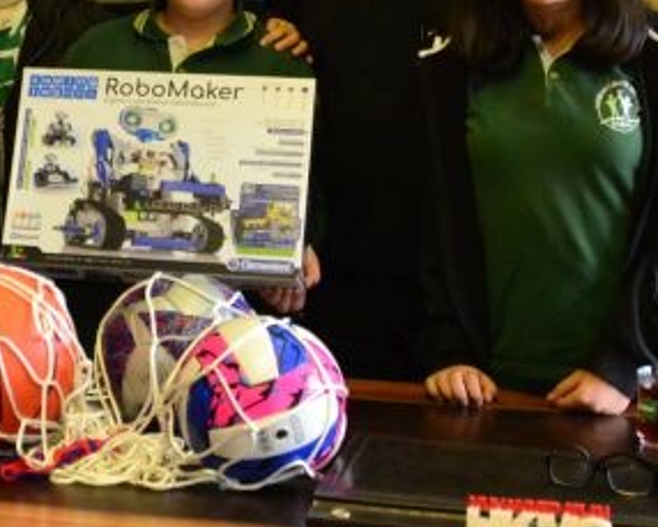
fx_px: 2143
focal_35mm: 110
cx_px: -89
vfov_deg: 13.9
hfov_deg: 16.8
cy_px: 69
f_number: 3.5
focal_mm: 28
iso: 4000
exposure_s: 1/160
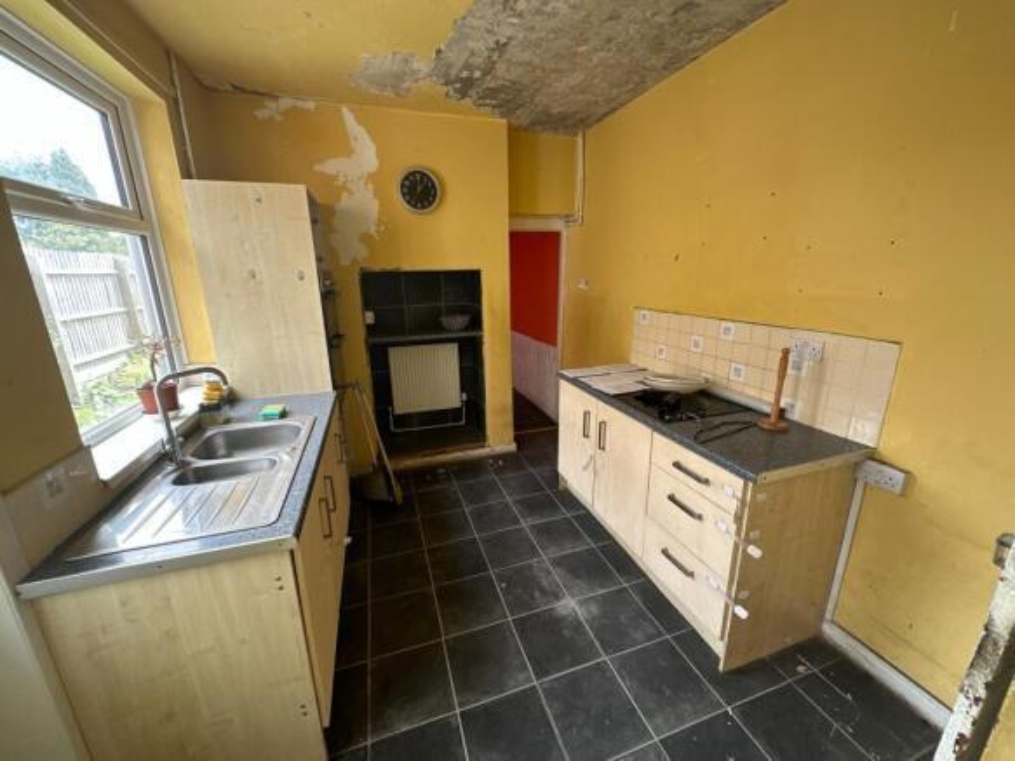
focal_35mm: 14
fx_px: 410
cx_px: 508
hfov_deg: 102.1
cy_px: 380
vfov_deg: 85.7
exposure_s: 1/99
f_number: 2.2
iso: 125
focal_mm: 2.22
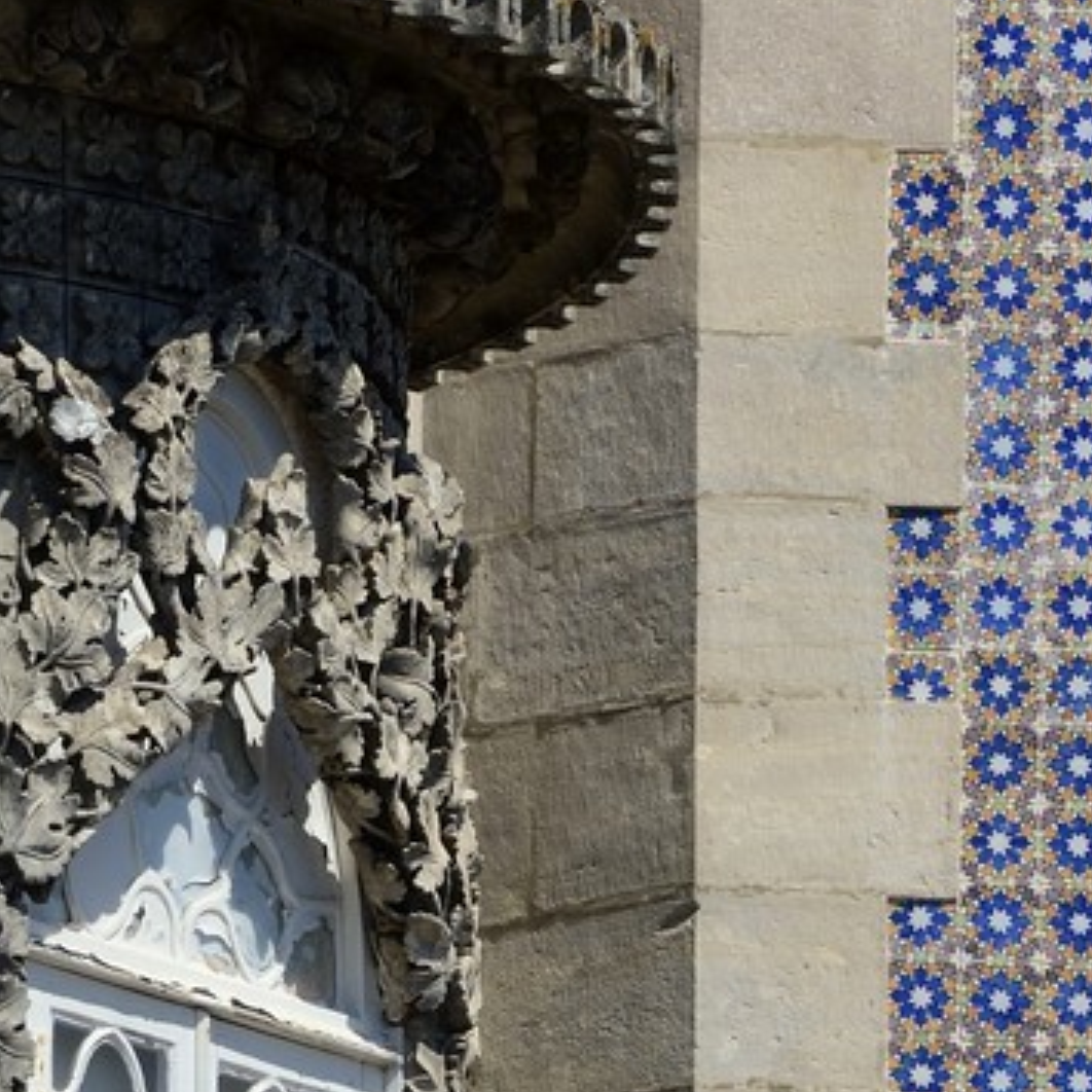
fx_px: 27446
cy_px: 2277
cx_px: -293
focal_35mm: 769
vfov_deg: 2.3
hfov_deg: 2.3
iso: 200
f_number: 13
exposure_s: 1/250
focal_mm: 200
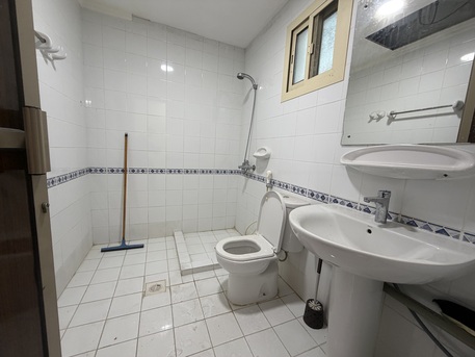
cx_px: 238
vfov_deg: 85.7
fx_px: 192
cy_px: 178
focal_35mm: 14
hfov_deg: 102.0
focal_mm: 2.22
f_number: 2.2
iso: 200
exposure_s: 1/50
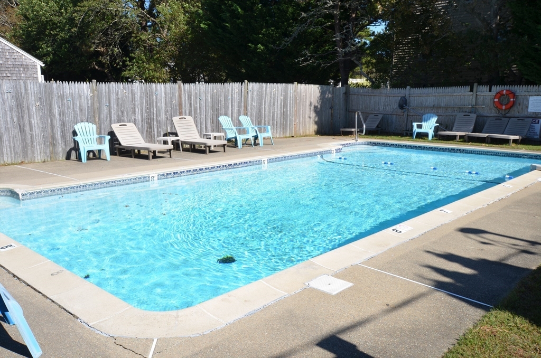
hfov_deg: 57.3
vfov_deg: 39.8
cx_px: 270
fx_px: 495
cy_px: 179
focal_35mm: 33
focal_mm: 22
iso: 100
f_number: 11
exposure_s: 1/80
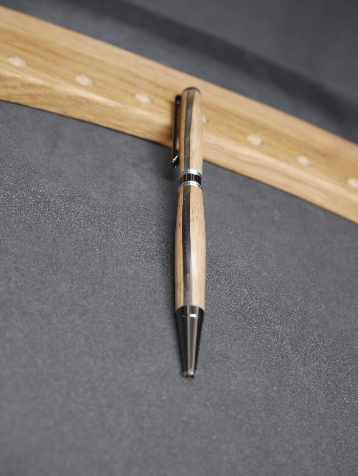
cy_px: 238
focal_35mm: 38
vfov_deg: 49.0
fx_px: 524
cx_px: 179
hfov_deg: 37.7
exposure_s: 1/60
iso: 1600
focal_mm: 19
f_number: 5
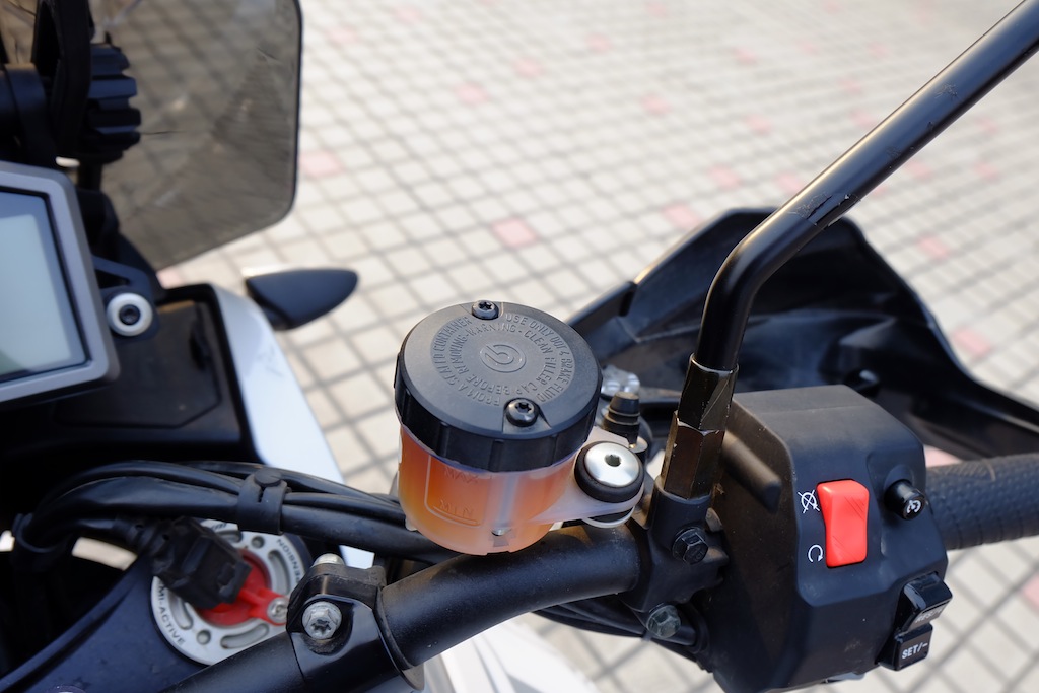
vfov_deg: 43.6
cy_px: 346
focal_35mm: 30
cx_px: 520
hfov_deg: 61.9
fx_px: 866
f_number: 5.6
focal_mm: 20.1
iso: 400
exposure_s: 1/170
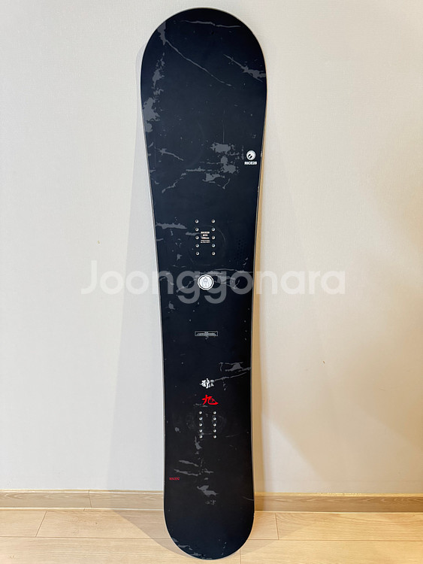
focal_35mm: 24
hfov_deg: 56.8
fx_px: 391
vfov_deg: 71.6
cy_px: 282
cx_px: 212
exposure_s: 1/60
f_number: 1.78
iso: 640
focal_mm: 6.76
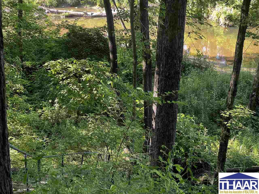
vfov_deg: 19.1
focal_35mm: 77
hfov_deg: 25.3
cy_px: 97
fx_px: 576
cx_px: 130
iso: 160
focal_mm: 9
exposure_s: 1/99
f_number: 2.8
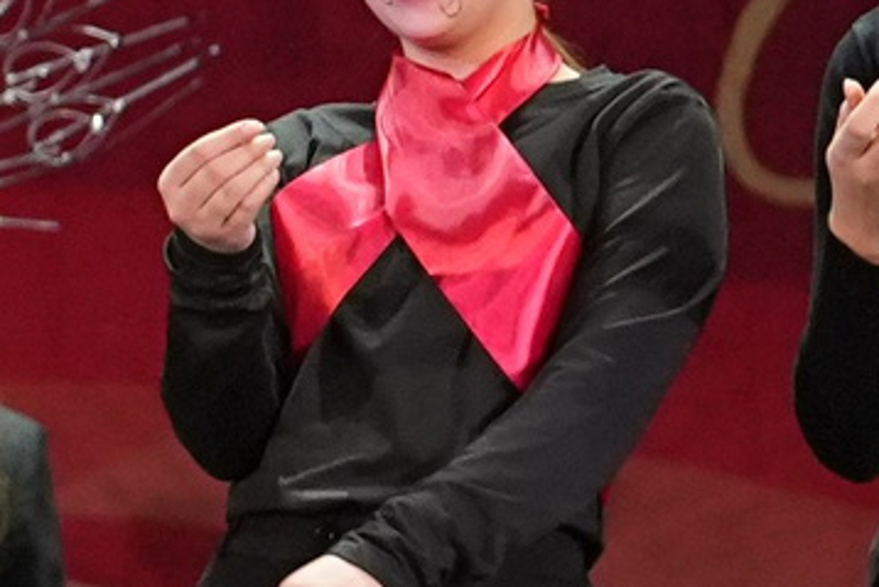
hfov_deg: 2.6
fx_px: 19394
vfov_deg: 1.7
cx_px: -1635
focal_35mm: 794
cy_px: -90
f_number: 2.8
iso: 2500
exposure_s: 1/400
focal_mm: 74
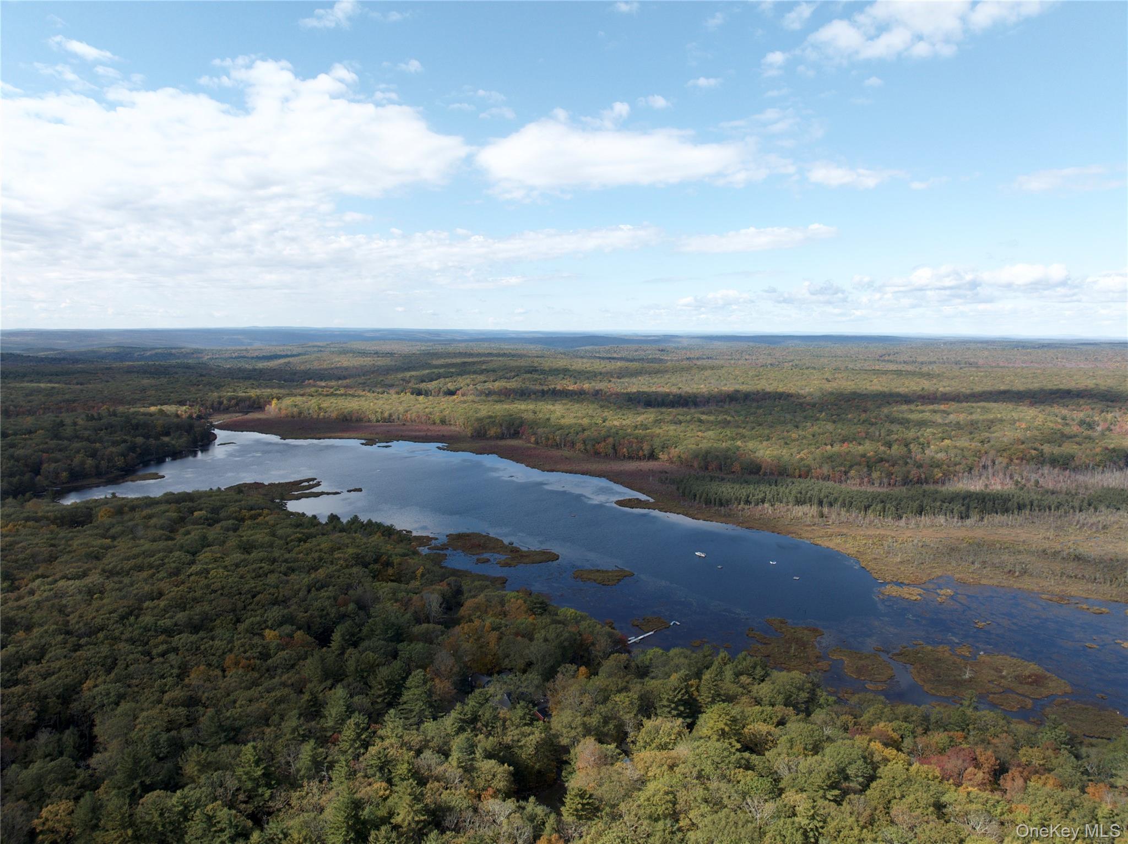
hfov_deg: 71.6
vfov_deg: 56.8
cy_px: 422
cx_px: 564
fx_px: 782
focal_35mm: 24
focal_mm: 12.29
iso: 140
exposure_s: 1/400
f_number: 2.8
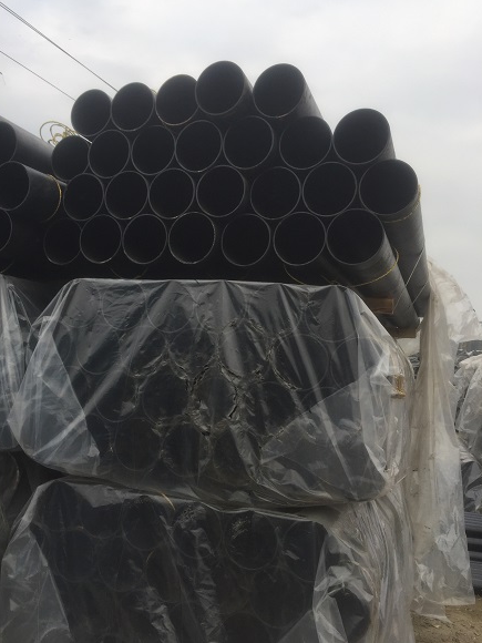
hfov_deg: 46.8
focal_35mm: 30
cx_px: 238
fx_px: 557
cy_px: 322
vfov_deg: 60.0
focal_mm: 4.15
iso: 32
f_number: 2.2
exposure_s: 1/430
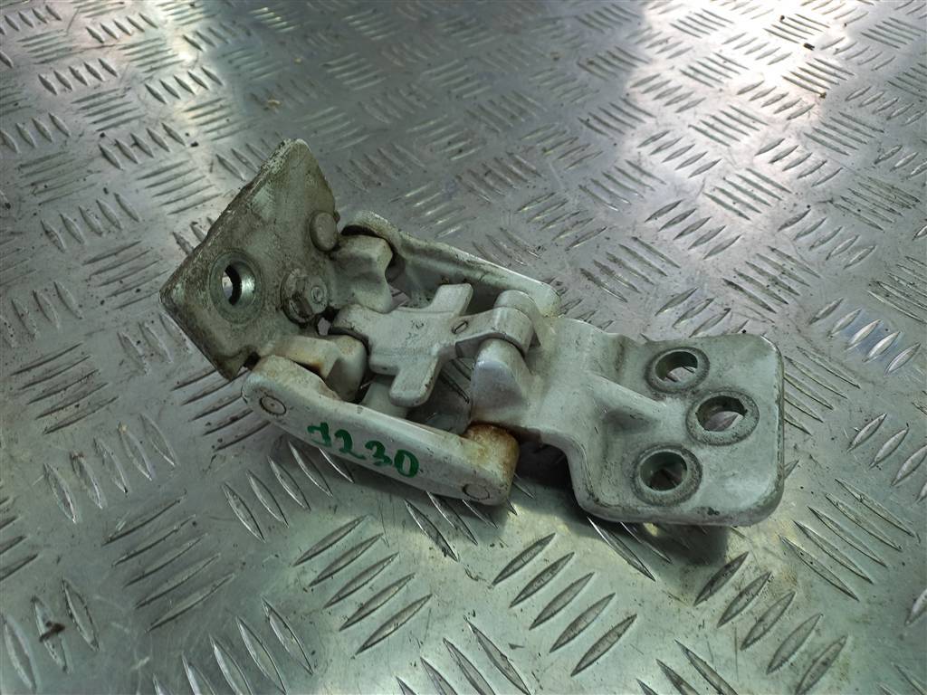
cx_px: 464
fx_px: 669
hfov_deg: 69.4
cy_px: 348
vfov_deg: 54.9
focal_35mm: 25
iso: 50
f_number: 1.8
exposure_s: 1/100
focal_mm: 4.6
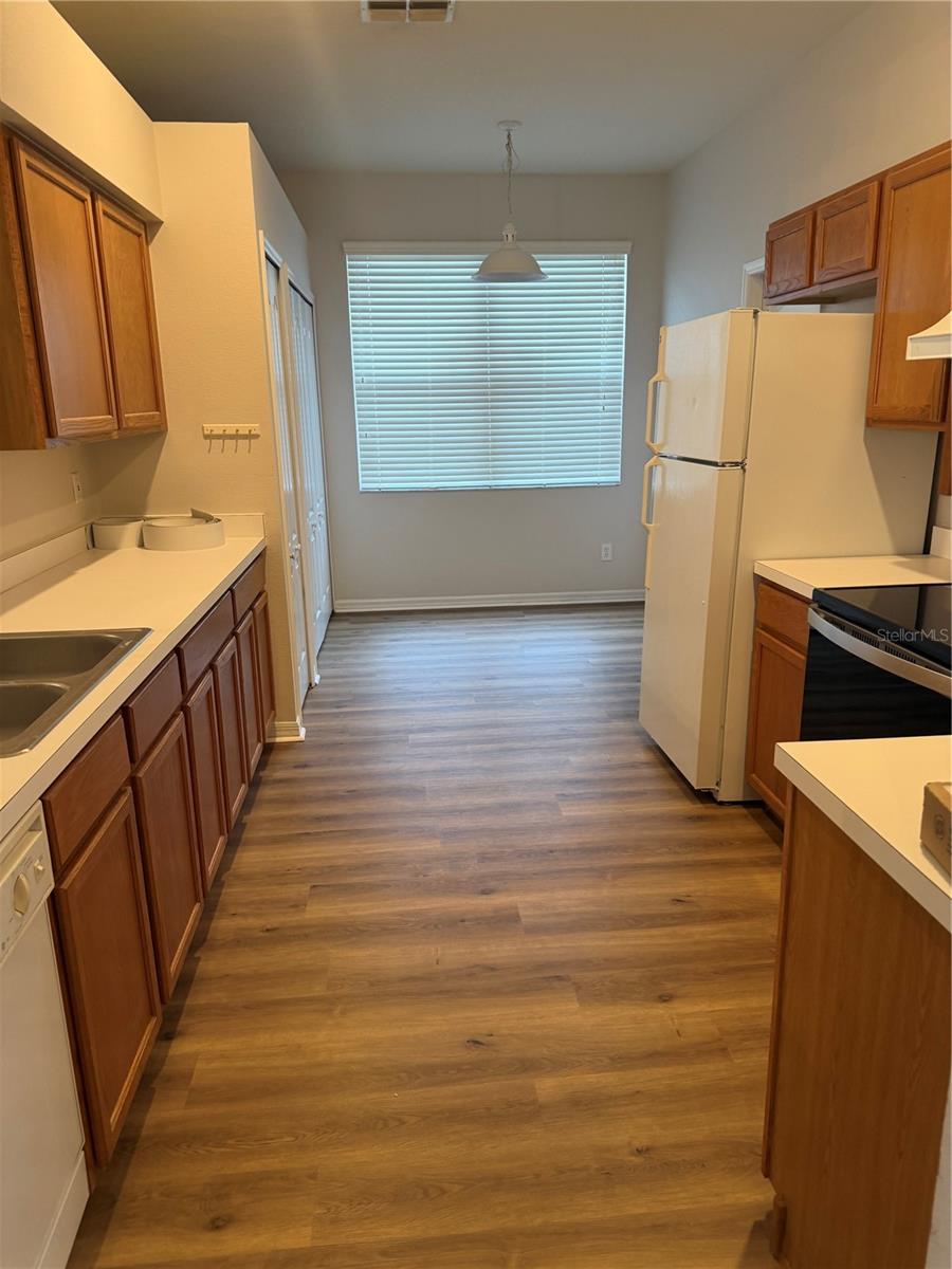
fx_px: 880
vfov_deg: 71.6
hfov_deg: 56.8
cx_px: 476
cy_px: 634
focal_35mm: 24
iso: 200
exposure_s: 1/60
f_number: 1.78
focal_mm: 6.76
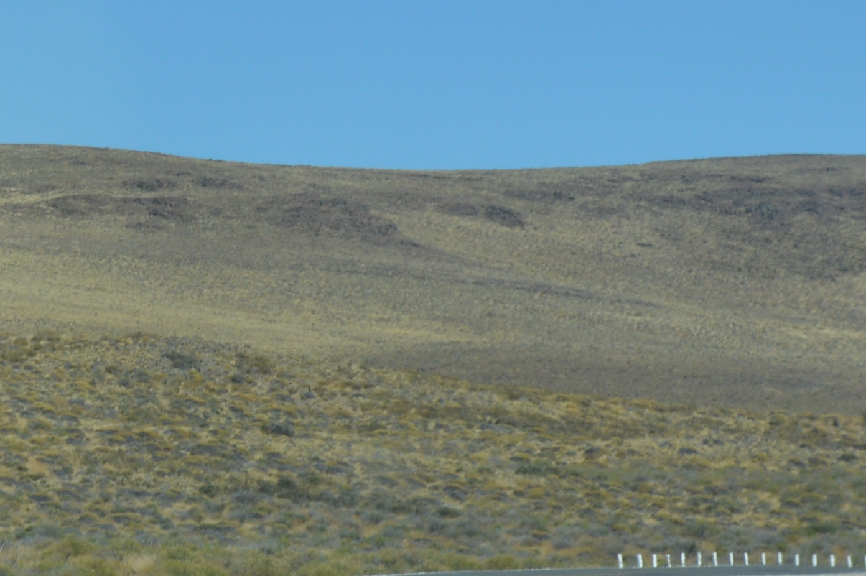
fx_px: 8101
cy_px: -110
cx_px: -465
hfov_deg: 6.0
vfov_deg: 4.1
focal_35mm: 337
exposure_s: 1/320
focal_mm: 52
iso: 100
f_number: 9
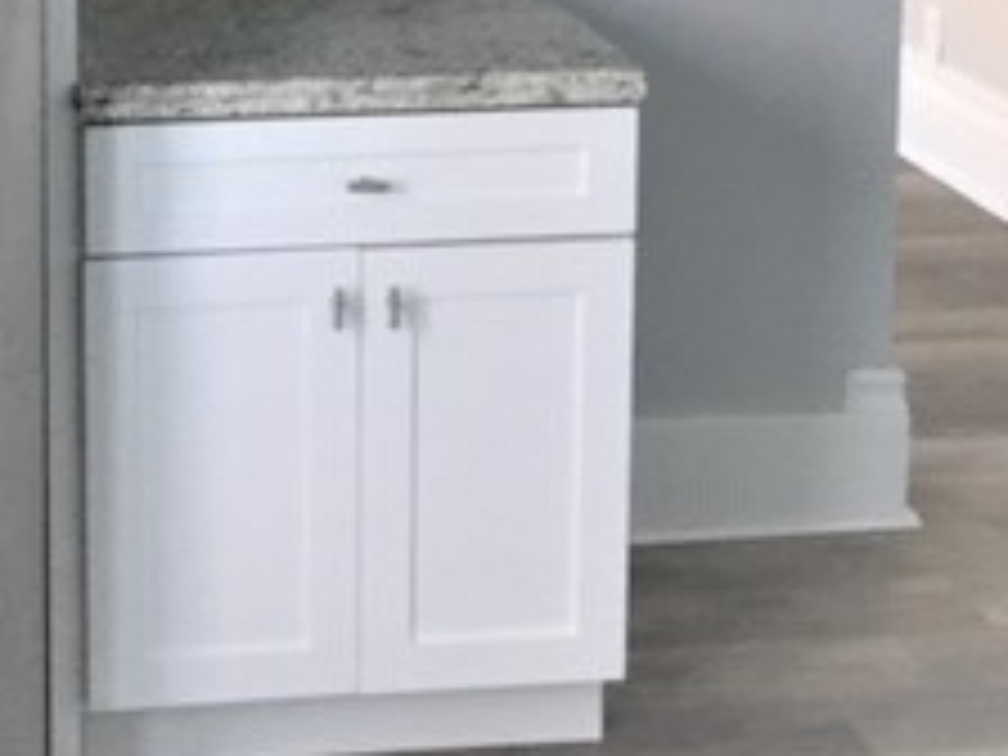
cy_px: -171
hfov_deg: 22.9
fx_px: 2417
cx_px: 72
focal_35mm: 83
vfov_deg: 16.9
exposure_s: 1/30
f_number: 2.2
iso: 125
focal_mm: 4.15
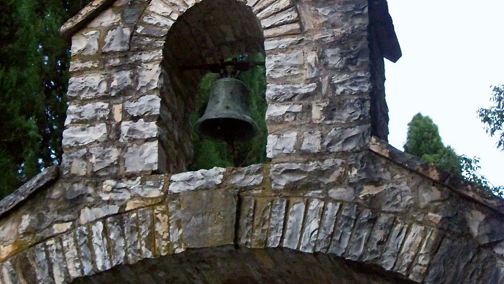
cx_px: 207
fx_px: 1136
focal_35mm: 85
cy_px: 63
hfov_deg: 25.0
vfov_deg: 14.2
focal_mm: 12.89
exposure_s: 1/80
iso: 320
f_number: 3.1
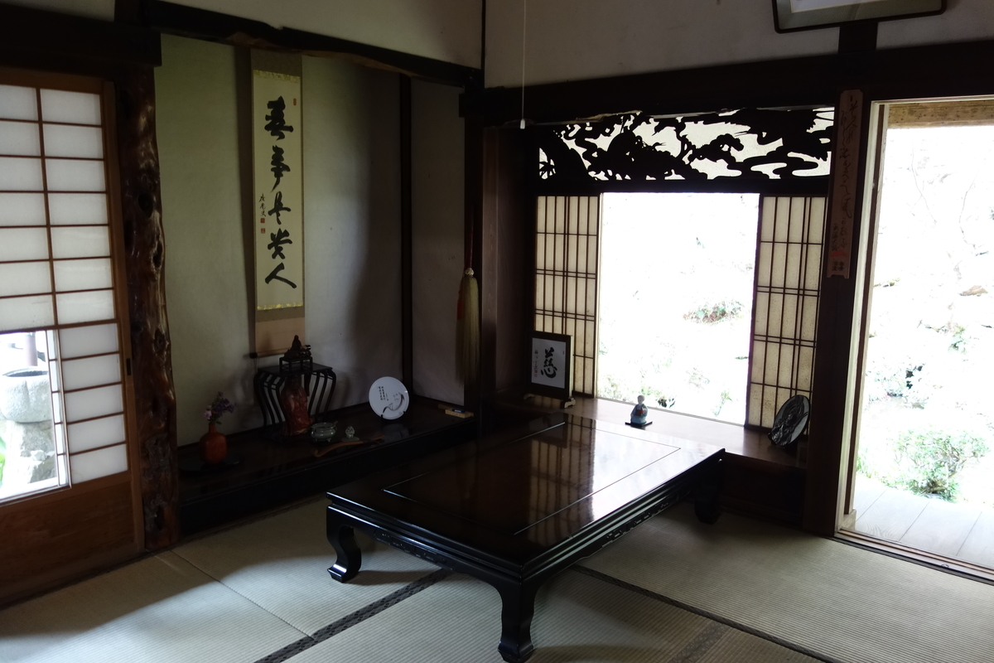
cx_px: 497
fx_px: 773
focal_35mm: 28
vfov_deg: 46.4
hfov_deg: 65.5
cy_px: 332
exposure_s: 1/30
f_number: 1.8
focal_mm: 10.4
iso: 400
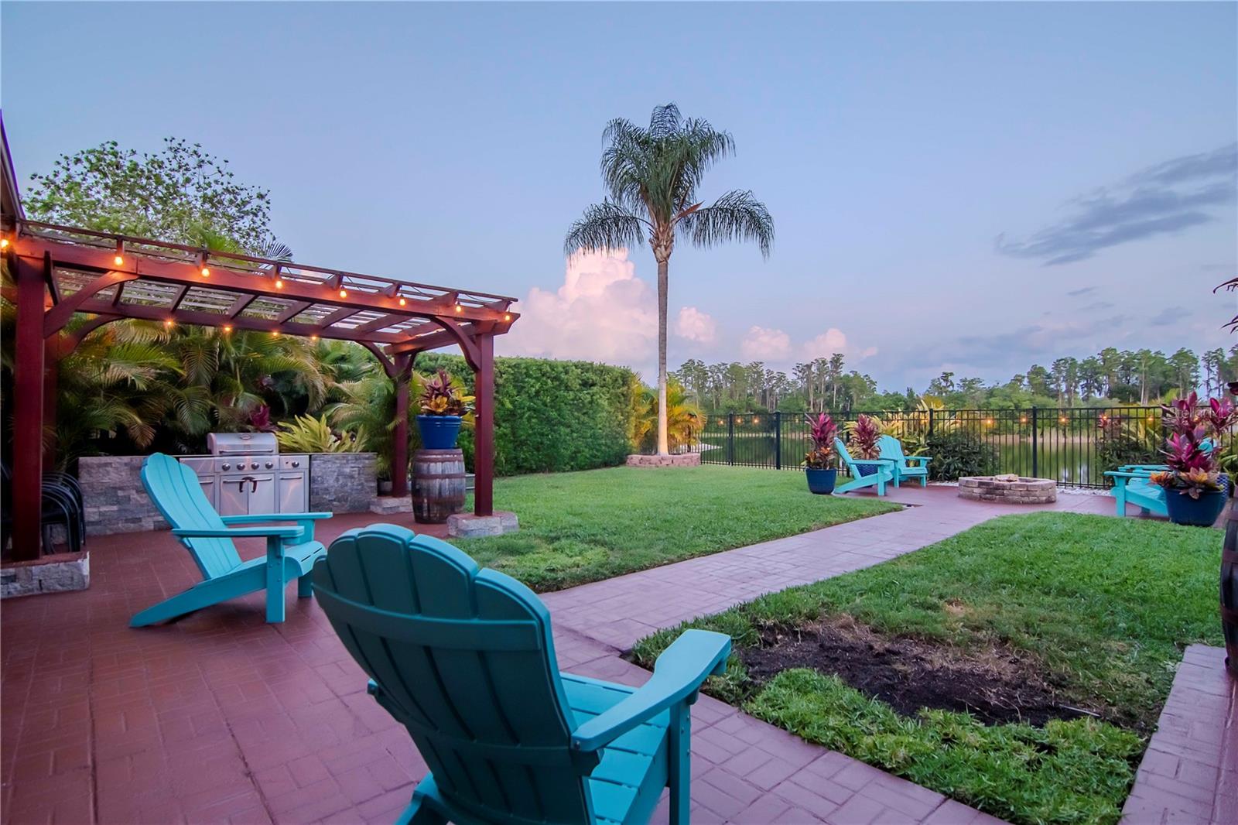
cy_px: 412
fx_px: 567
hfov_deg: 95.0
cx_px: 619
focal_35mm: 16
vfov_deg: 72.0
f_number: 6.3
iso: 500
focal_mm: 11
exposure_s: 1/250
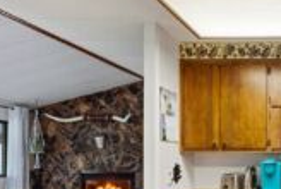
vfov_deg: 33.0
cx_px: 322
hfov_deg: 38.9
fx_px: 305
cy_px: 161
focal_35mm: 39
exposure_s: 1/125
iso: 400
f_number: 9
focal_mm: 16
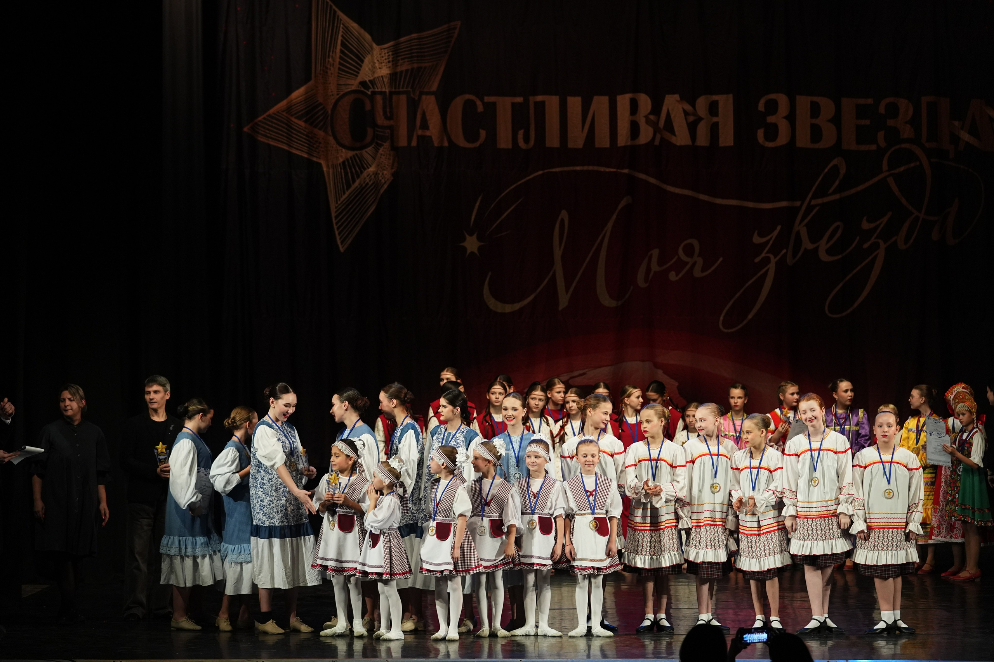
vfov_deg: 13.2
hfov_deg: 19.6
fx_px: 2872
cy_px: 331
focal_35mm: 104
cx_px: 497
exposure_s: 1/400
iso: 2000
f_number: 2.8
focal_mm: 104
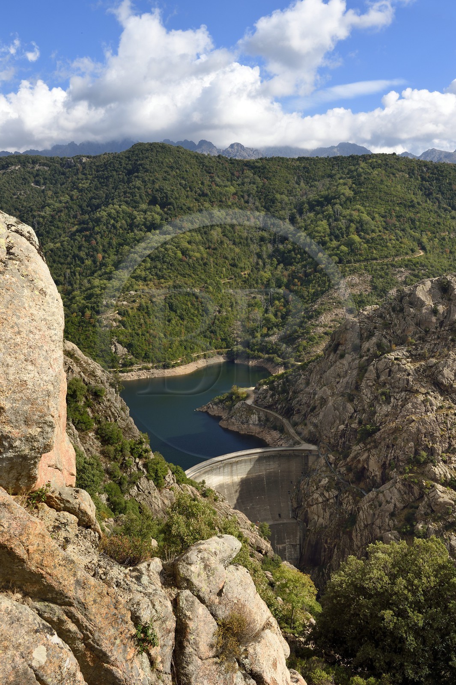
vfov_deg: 54.5
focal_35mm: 35
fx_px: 666
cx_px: 228
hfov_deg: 37.8
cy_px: 342
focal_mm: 35
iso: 200
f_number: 11
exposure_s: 1/250
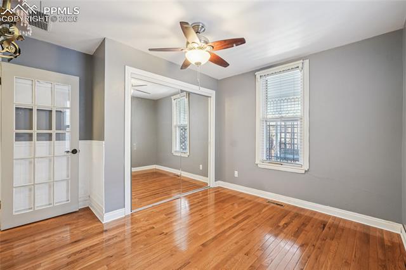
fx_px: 169
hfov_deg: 100.4
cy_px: 135
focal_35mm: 15
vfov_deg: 77.3
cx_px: 203
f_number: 8
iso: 800
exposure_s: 1/2.5
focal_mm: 10
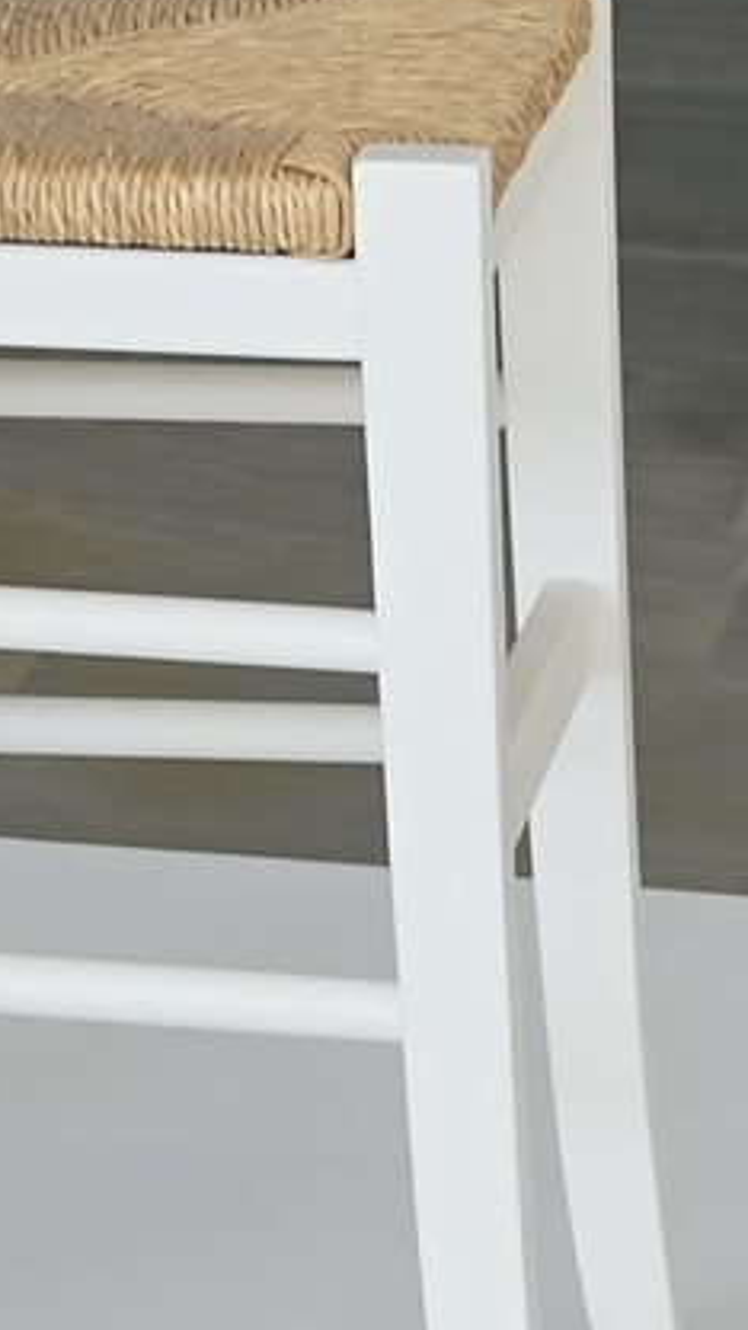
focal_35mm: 314
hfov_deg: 3.8
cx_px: -1550
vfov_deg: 6.5
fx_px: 11072
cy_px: -1889
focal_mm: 52
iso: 200
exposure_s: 1/15
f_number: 7.1
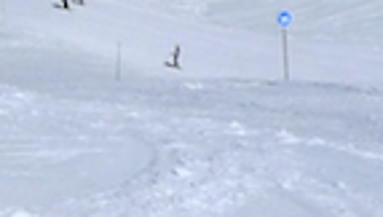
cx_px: -295
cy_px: -276
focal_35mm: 175
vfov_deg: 6.7
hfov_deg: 11.4
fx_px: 1780
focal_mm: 6.8
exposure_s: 1/1600
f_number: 8
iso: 100
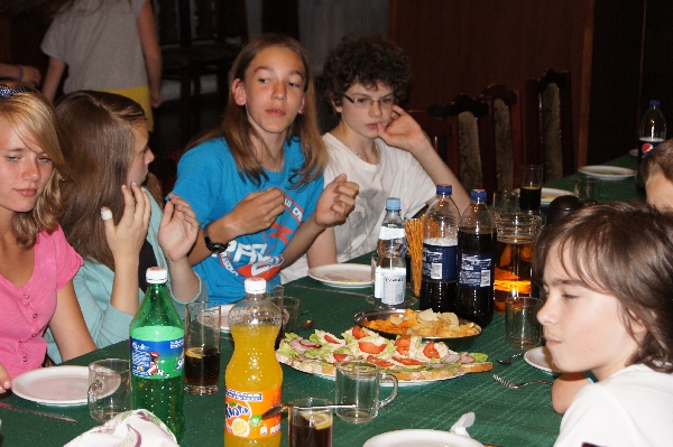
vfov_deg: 16.5
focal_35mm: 82
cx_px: 336
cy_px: 224
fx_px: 1541
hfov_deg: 24.6
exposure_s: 1/80
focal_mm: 55
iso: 800
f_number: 5.6
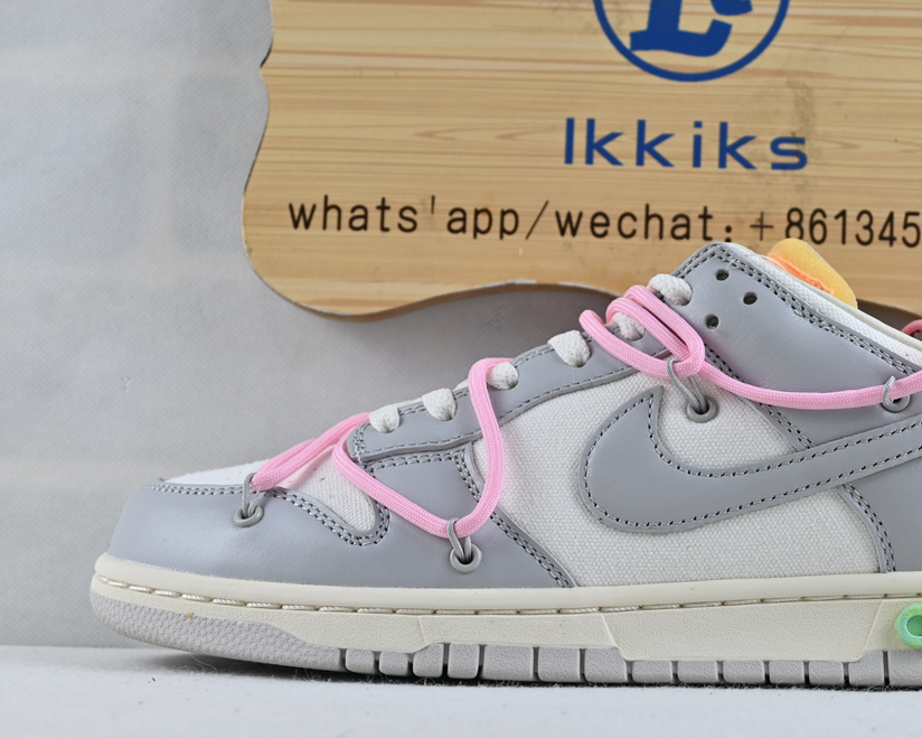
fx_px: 1847
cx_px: 641
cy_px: 430
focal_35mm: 68
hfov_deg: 27.8
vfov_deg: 22.6
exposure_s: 1/50
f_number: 5
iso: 100
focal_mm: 33
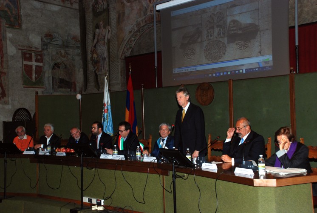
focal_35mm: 48
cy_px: 106
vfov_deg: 28.2
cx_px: 158
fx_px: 423
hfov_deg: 41.1
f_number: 5.6
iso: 400
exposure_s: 1/60
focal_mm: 32
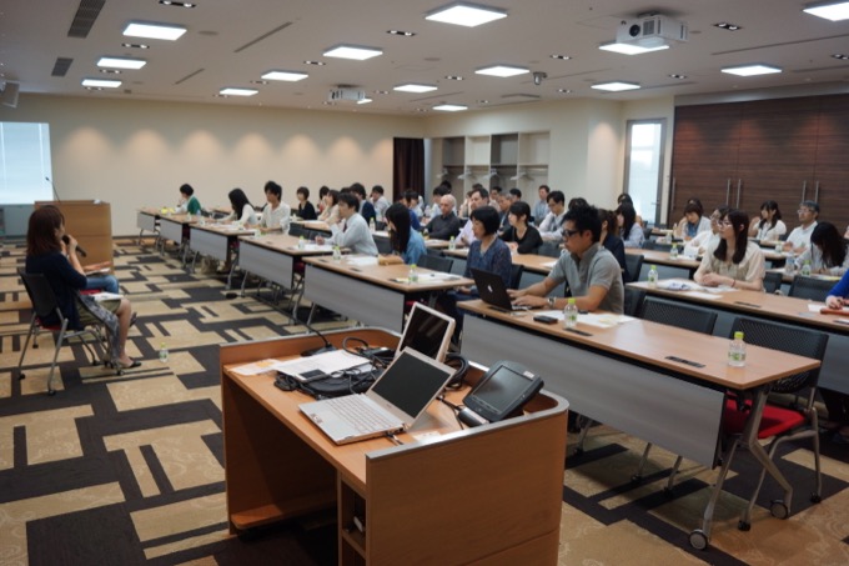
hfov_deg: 67.4
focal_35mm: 27
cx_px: 424
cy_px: 283
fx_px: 637
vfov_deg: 47.9
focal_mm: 18
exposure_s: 1/60
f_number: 4
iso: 250
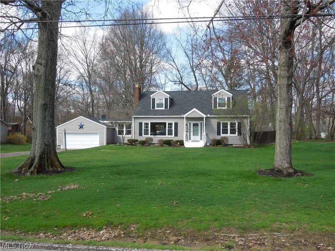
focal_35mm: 31
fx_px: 300
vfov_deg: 45.4
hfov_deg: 58.4
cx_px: 168
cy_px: 126
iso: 100
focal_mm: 5.6
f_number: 3.6
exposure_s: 1/320
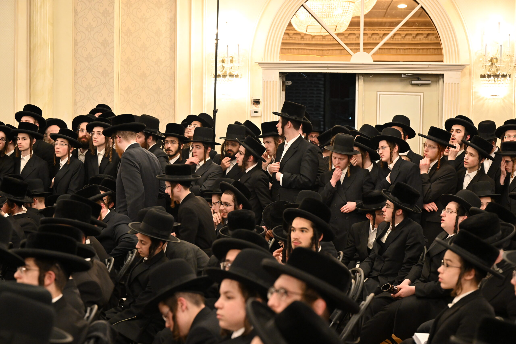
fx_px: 1003
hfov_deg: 28.8
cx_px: 258
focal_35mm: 70
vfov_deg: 19.5
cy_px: 172
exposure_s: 1/80
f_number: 4
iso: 2800
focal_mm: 70
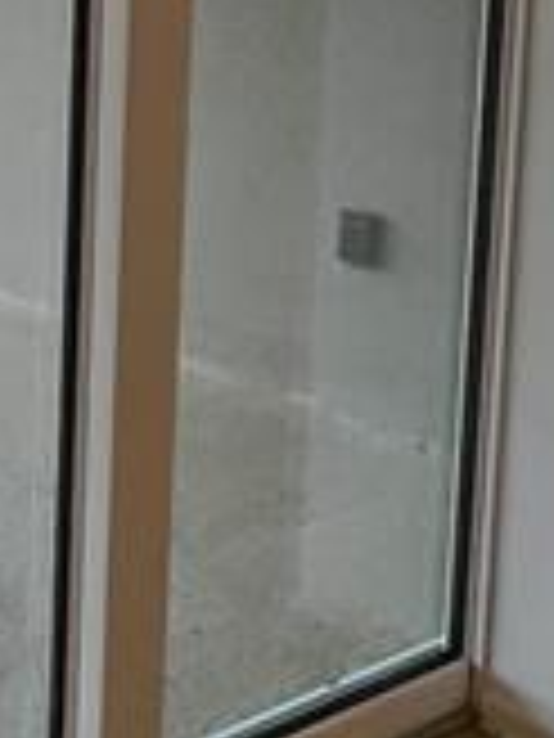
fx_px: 1302
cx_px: -441
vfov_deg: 29.8
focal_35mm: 61
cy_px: 22
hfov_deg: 18.7
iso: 32
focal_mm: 1.57
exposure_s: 1/187
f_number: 1.8
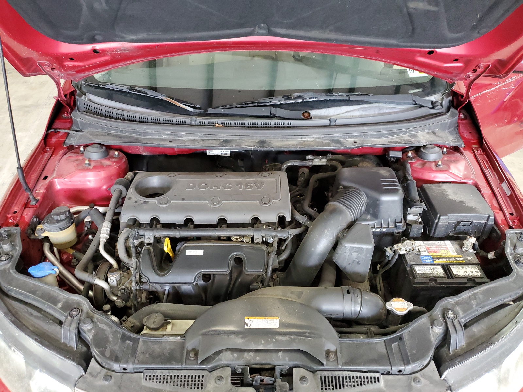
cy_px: 196
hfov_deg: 67.3
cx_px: 262
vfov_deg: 53.1
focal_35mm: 26
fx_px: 393
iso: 316
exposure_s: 1/30
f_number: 1.5
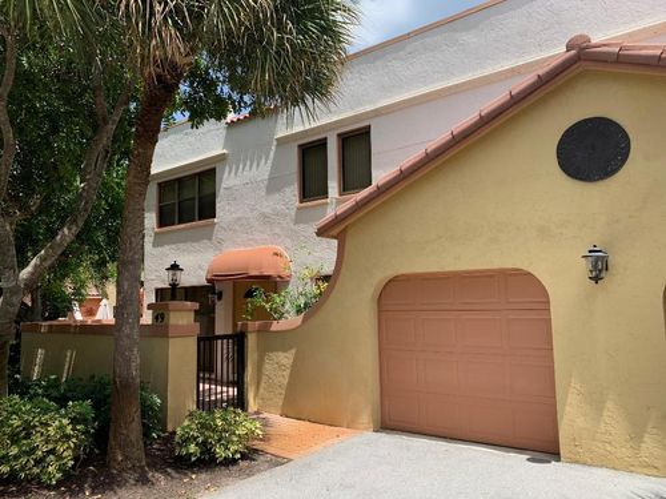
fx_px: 500
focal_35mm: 26
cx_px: 333
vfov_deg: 53.1
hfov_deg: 67.3
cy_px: 250
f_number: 1.8
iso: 25
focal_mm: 4.25
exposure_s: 1/1250
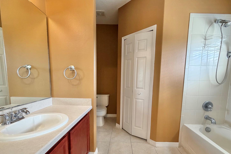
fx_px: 103
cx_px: 122
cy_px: 91
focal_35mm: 16
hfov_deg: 96.6
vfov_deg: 73.1
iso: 250
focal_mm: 2.22
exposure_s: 1/120
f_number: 2.2
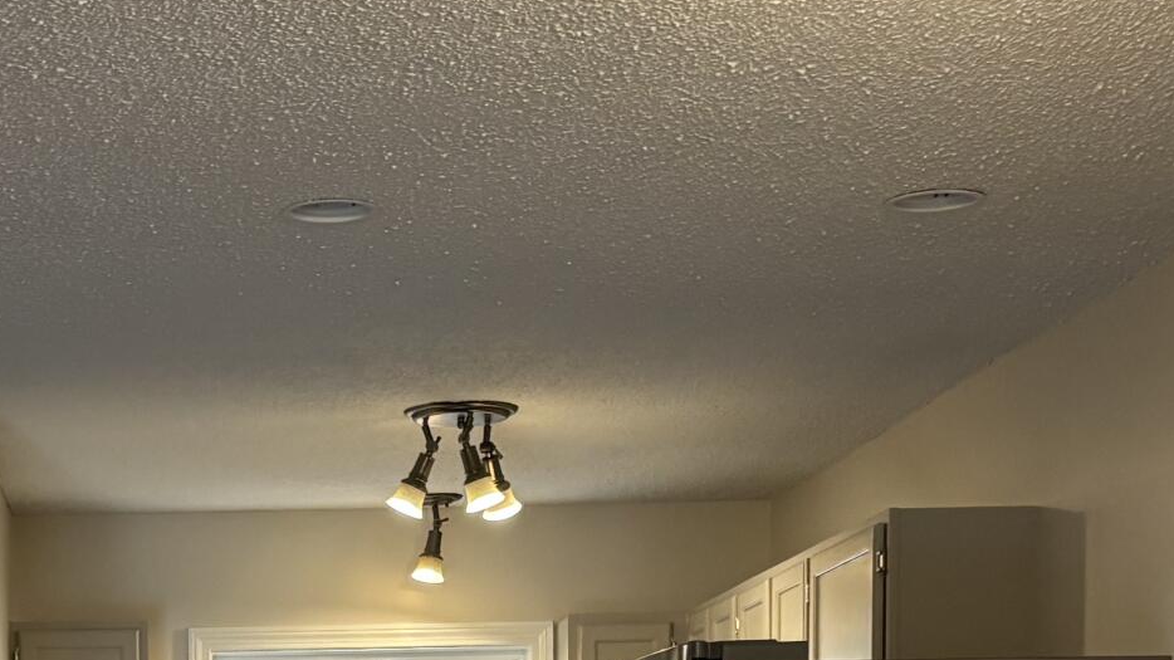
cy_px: 1097
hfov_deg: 23.1
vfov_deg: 12.4
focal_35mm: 91
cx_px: 228
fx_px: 2832
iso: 160
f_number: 1.6
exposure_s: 1/60
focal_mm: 5.96
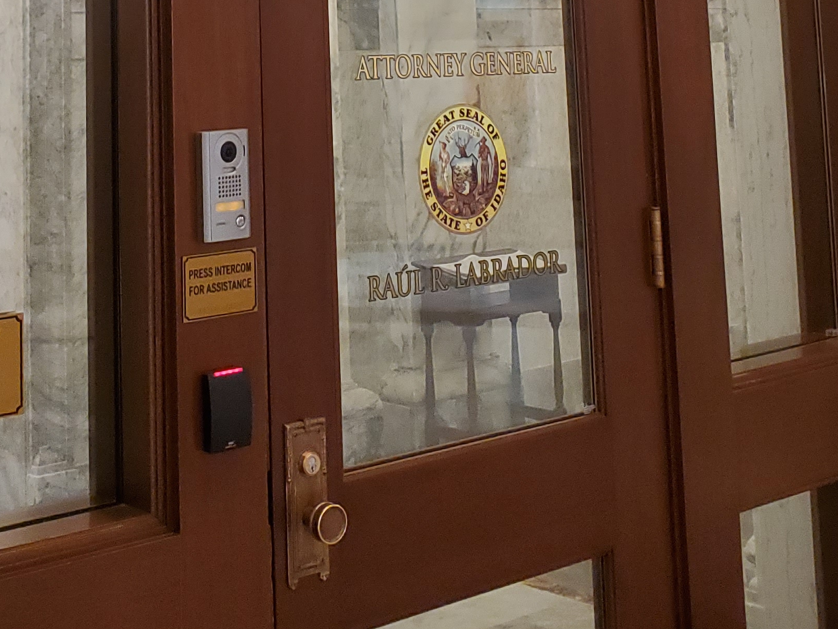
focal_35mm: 65
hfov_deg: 29.6
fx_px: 1574
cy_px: -117
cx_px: 288
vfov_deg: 21.1
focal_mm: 4.3
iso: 400
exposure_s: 1/40
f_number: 2.4
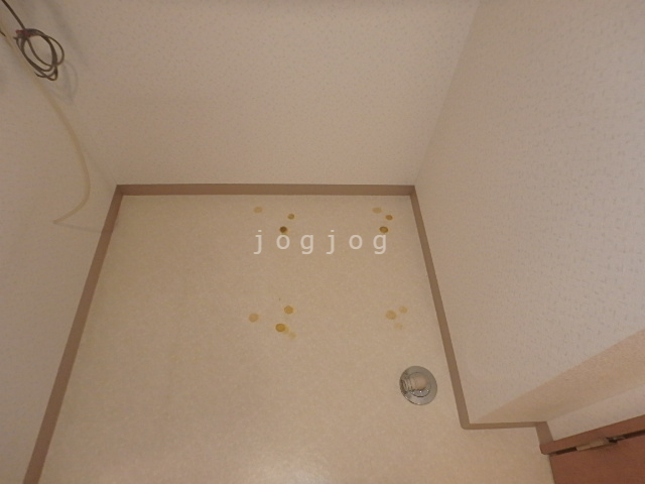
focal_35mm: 21
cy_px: 242
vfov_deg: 63.4
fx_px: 391
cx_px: 322
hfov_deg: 79.0
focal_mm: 3.7
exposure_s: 1/30
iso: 400
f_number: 3.5
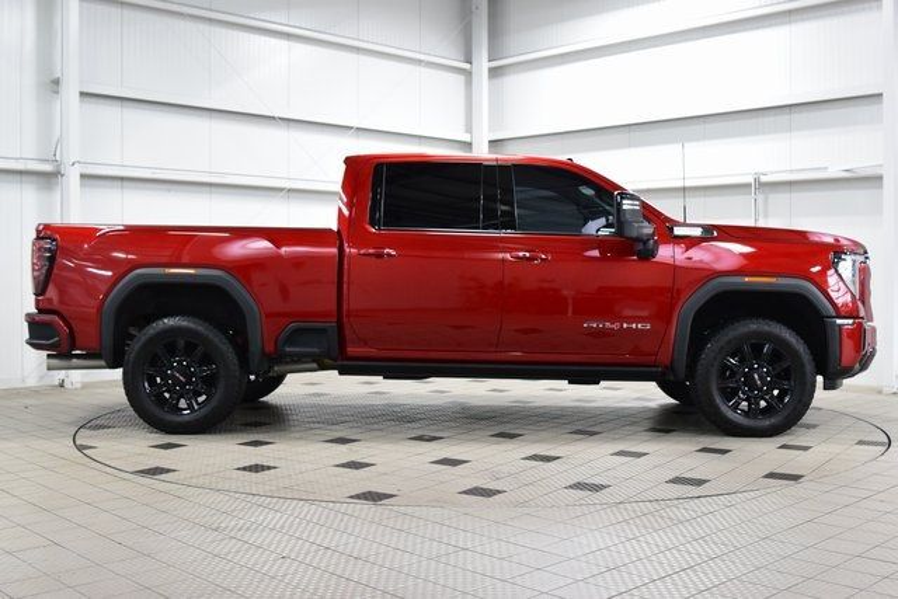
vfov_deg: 33.0
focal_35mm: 40
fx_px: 1010
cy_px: 300
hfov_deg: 47.9
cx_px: 449
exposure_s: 1/60
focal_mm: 27
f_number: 5
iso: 1600
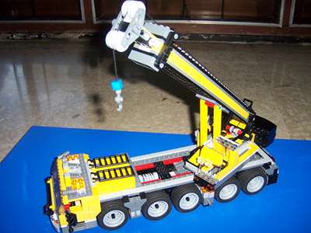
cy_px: 116
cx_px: 156
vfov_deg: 39.7
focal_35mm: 36
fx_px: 323
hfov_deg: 51.4
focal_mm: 6.2
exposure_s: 1/60
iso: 80
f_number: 2.8
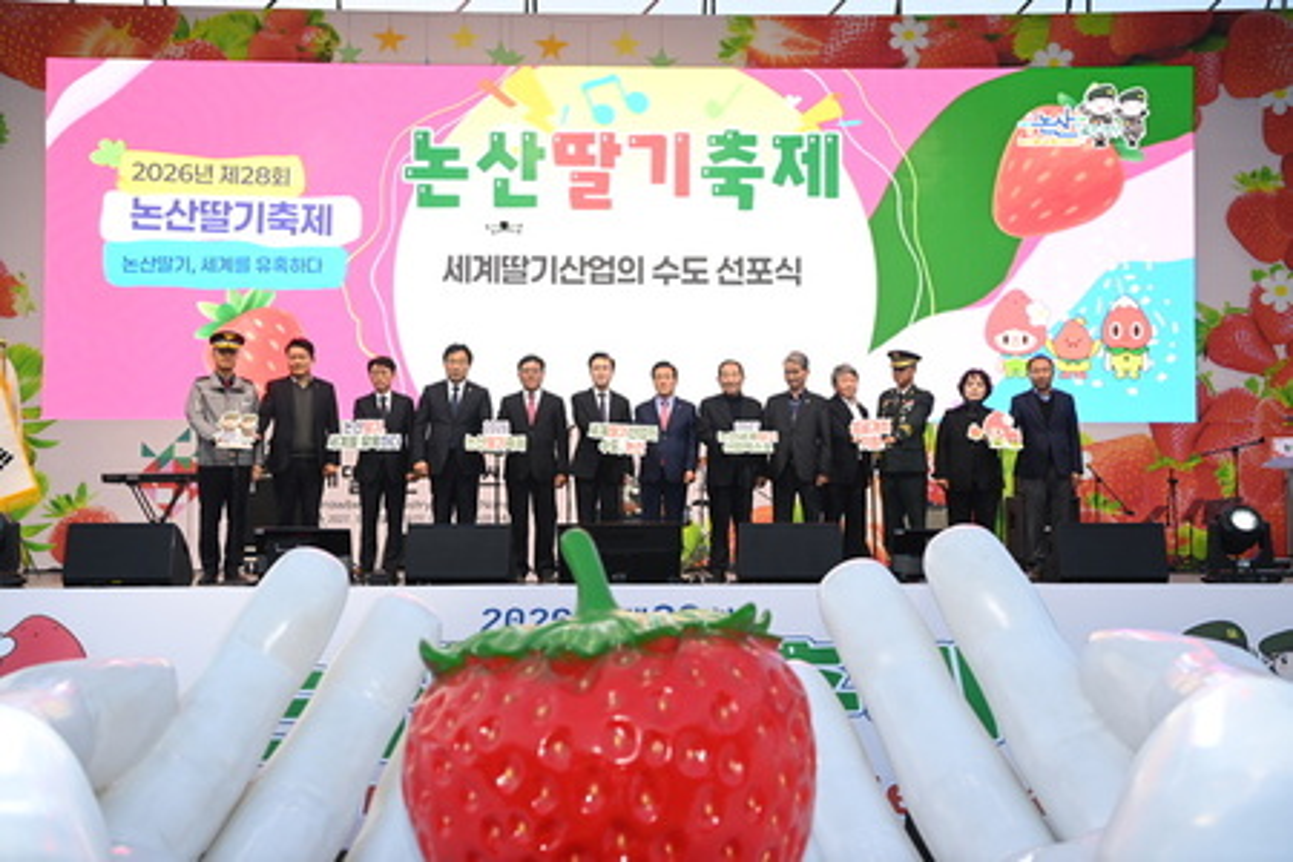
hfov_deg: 39.6
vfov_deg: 27.0
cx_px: 646
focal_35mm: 50
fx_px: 1796
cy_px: 431
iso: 320
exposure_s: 1/200
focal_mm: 50
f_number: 3.5
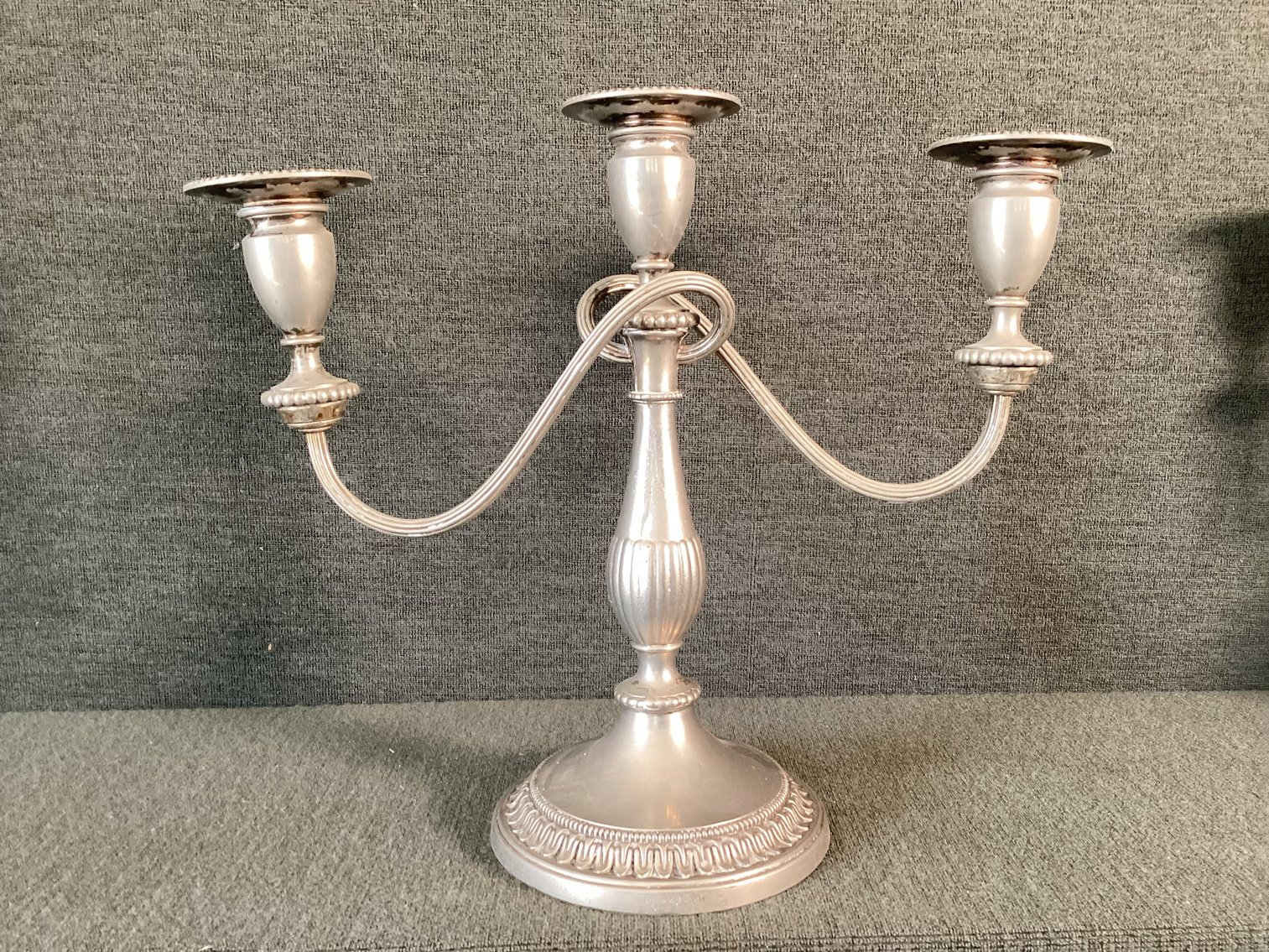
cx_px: 634
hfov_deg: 58.3
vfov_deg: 45.4
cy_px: 476
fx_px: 1137
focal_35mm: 31
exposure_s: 1/60
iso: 250
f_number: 2.4
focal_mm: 3.3
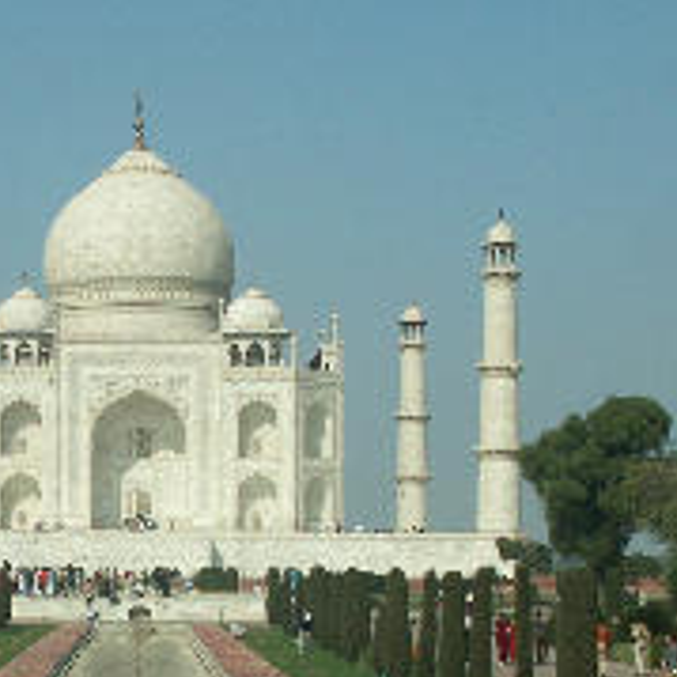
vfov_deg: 17.2
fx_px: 2213
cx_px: 112
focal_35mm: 100
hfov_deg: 17.2
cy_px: 601
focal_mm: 9.8
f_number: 9
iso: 100
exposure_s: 1/500
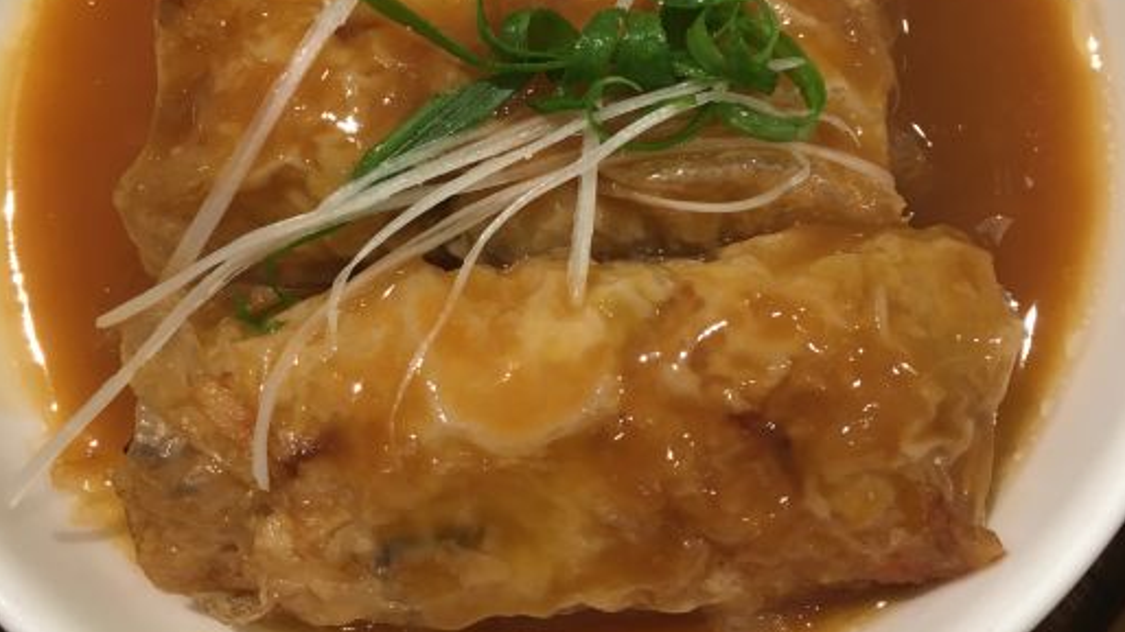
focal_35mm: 43
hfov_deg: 47.4
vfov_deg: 27.5
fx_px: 1283
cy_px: 208
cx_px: 561
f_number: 2.2
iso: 100
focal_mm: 4.15
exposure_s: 1/33
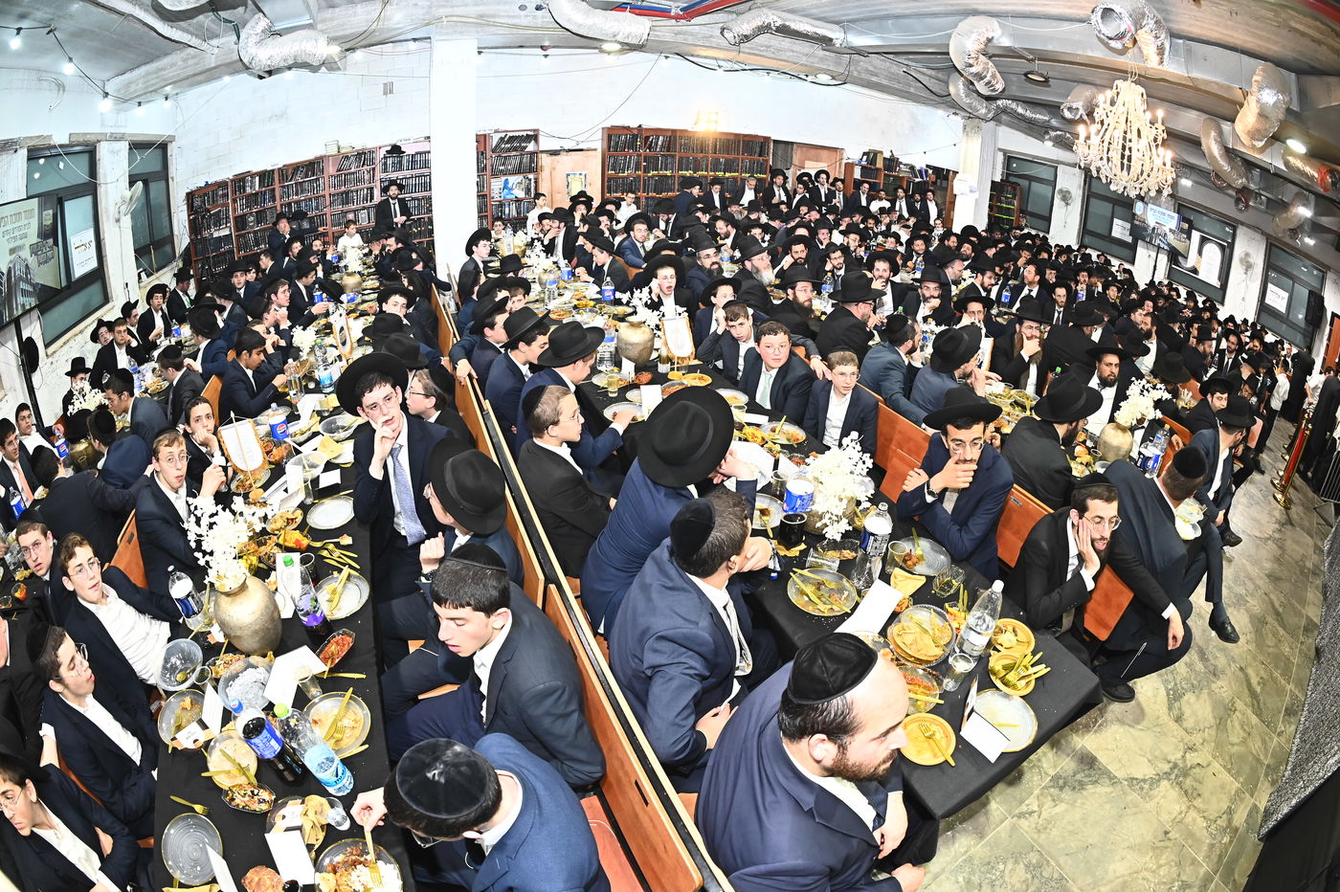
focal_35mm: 16
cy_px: 446
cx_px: 670
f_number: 6.3
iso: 2500
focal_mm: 16
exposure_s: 1/200
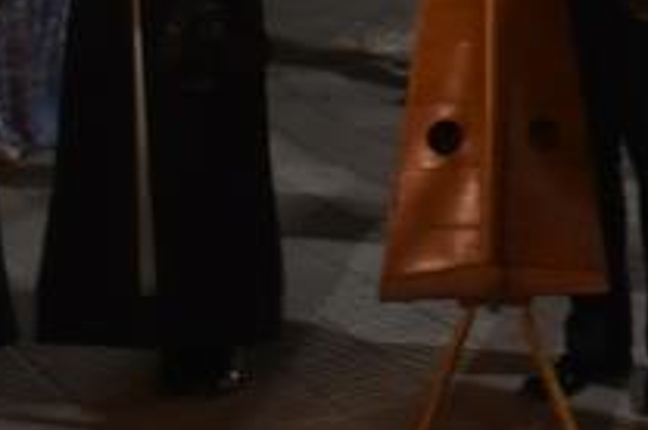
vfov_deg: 9.1
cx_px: 1227
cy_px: -160
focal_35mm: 148
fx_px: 2660
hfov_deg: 12.5
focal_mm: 20
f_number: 3.5
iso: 1250
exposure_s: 1/8
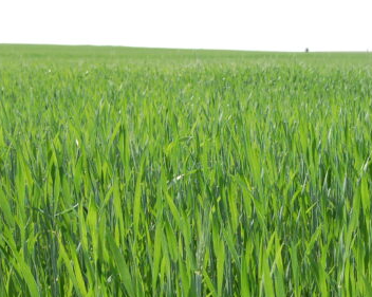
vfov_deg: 17.8
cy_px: 198
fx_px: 946
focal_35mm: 86
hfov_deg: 22.0
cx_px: 290
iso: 200
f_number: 8
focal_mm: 28
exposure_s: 1/250
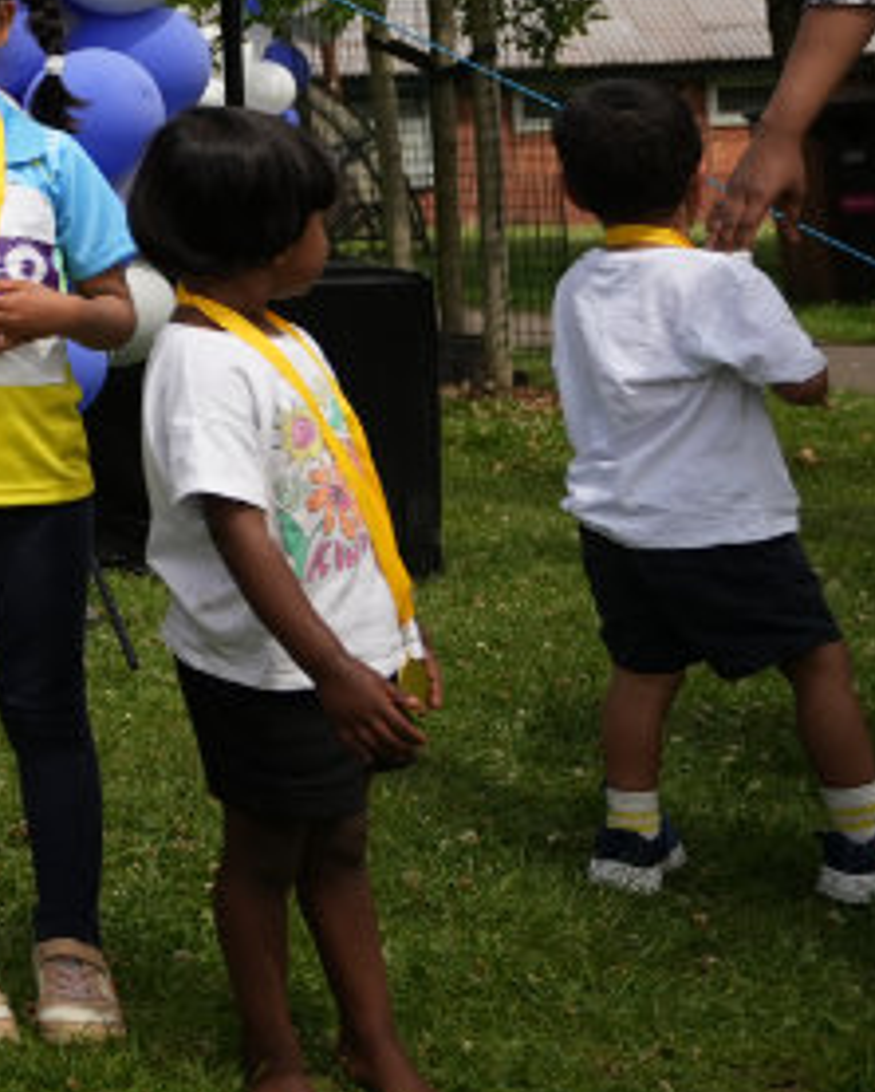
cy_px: -124
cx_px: -1068
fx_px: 2684
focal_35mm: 83
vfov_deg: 21.7
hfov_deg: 14.2
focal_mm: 24
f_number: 2.8
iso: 250
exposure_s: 1/4000
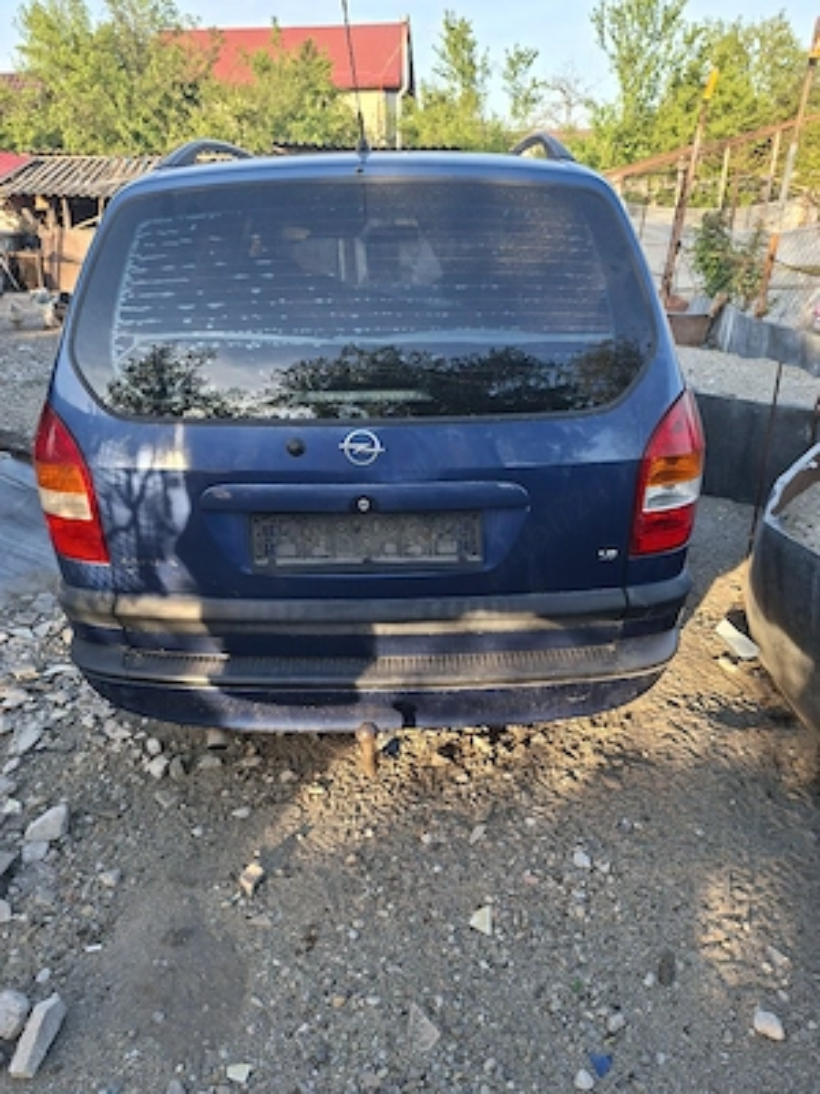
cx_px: 410
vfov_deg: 73.9
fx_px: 726
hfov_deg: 58.9
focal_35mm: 23
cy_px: 547
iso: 50
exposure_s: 1/227
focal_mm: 5.54
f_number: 1.8
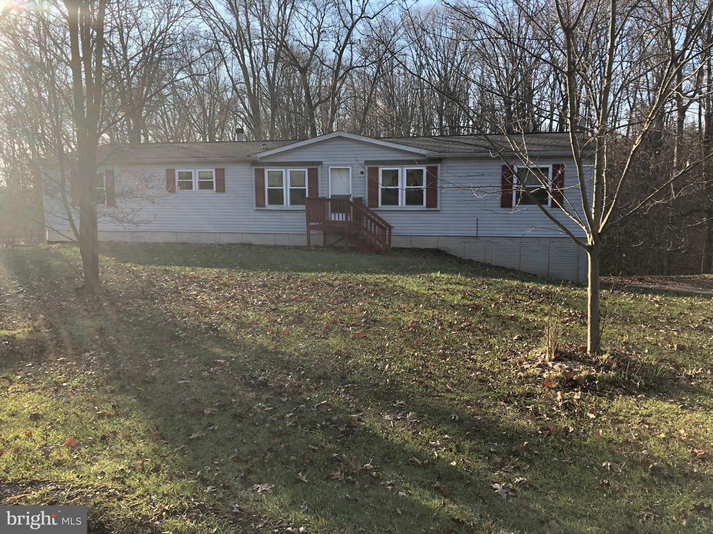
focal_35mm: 28
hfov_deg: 63.4
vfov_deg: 49.7
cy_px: 267
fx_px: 577
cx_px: 356
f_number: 1.8
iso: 20
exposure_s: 1/521
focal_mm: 3.99
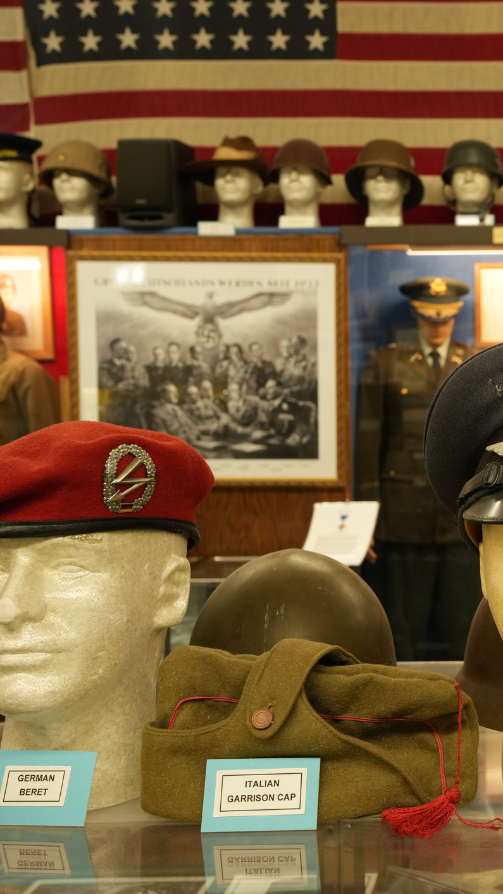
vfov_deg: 37.2
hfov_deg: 20.3
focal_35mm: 56
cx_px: 576
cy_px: 443
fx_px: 1328
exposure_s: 1/40
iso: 1600
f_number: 7.1
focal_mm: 35
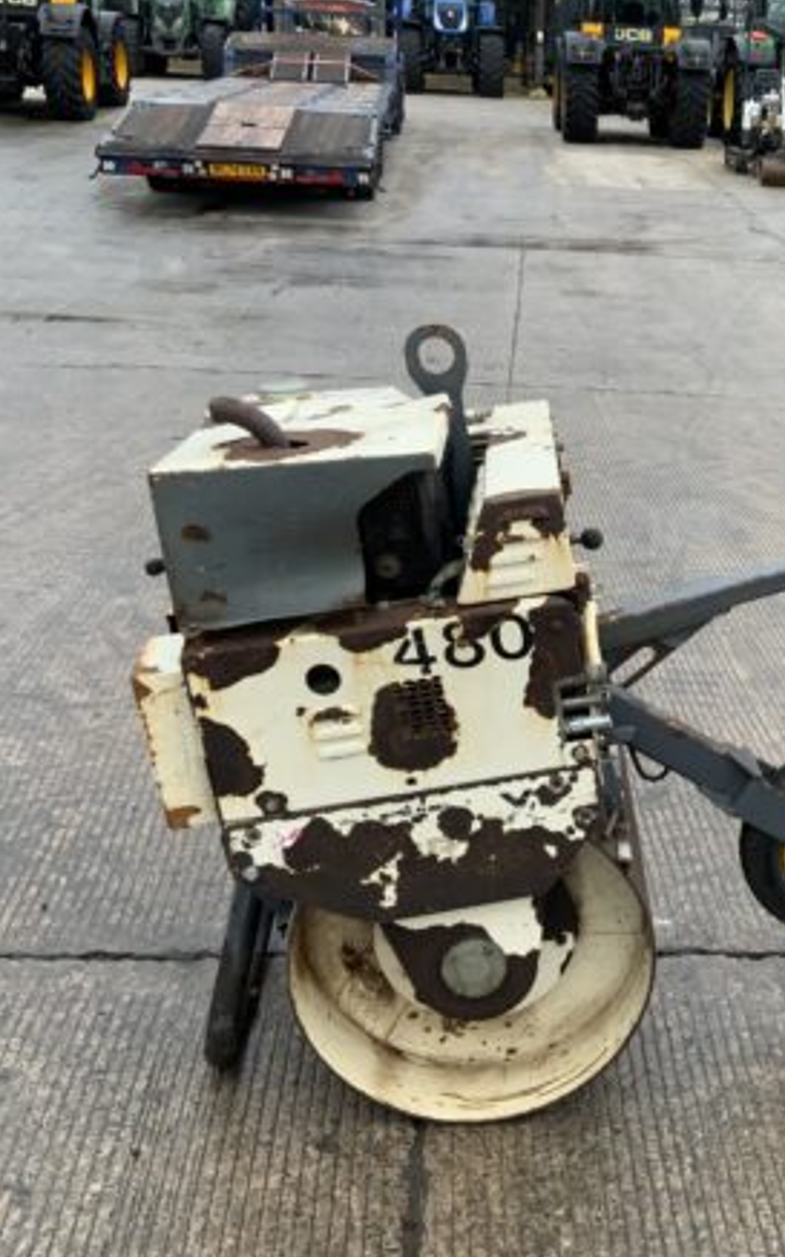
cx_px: 687
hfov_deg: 27.7
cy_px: 624
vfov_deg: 44.4
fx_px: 1541
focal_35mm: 45
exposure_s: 1/122
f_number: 1.8
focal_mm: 3
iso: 32
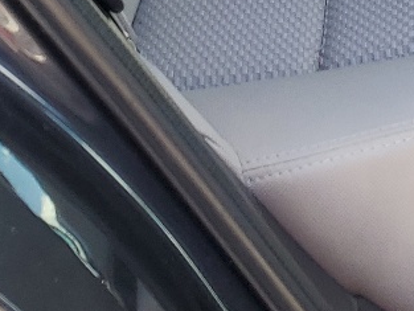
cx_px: 546
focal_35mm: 133
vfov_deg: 10.0
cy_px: -390
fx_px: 1591
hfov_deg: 14.2
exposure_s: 1/175
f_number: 1.5
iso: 50
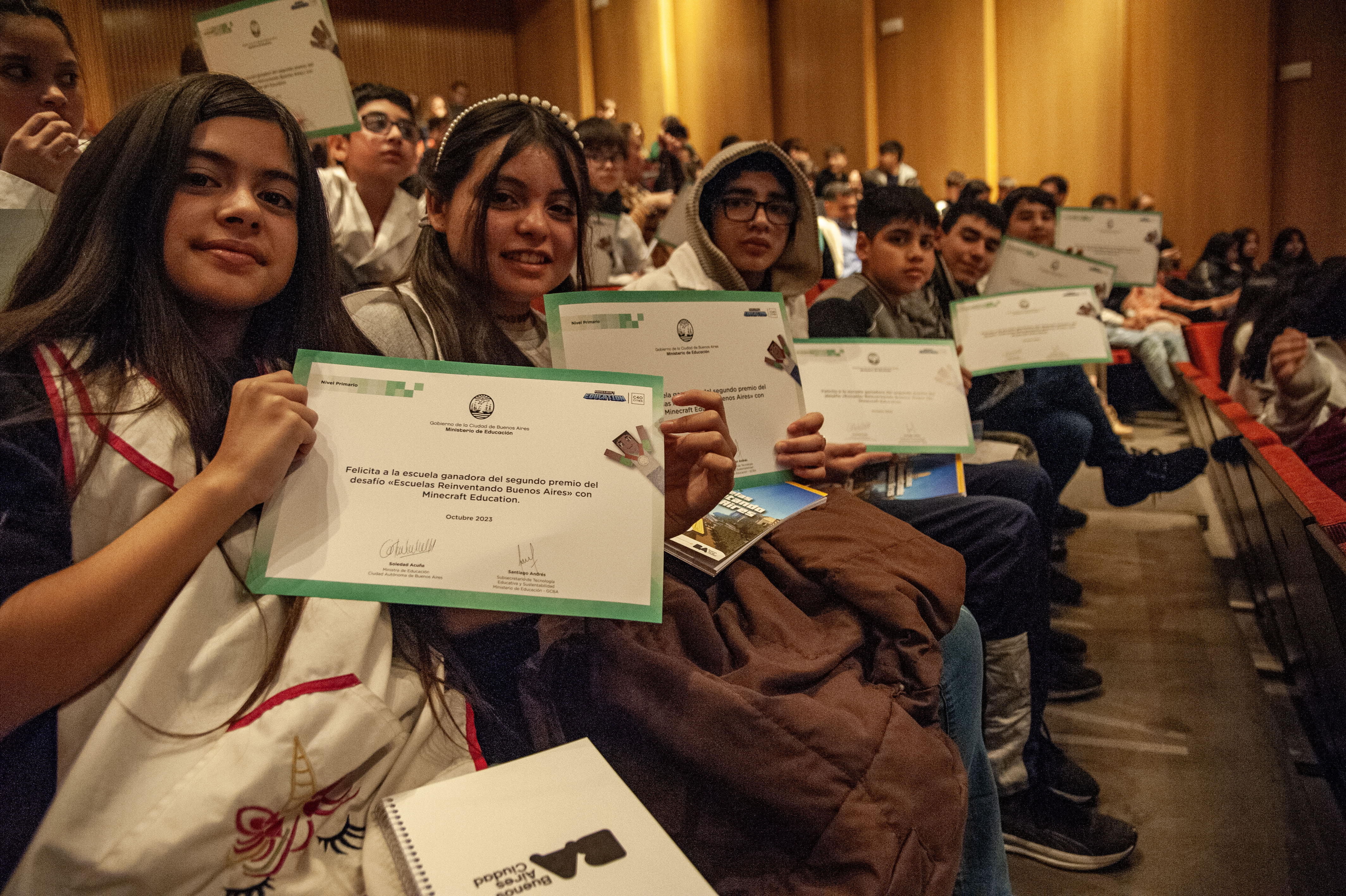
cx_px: 673
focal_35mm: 24
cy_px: 448
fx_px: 897
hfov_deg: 73.8
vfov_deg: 53.1
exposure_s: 1/60
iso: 4000
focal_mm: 24
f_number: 4
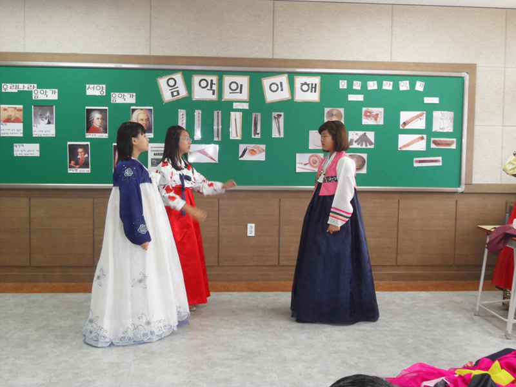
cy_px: 194
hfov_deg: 42.1
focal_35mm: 45
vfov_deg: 32.2
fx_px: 671
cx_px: 258
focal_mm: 9.6
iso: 200
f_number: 3.6
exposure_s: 1/60
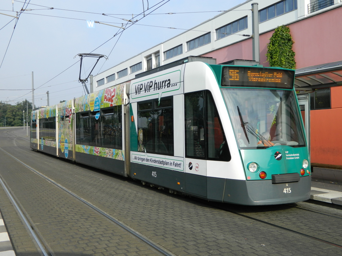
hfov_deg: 45.8
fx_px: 405
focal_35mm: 41
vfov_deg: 35.1
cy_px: 128
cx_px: 171
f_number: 3.5
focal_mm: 7.3
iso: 80
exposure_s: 1/500
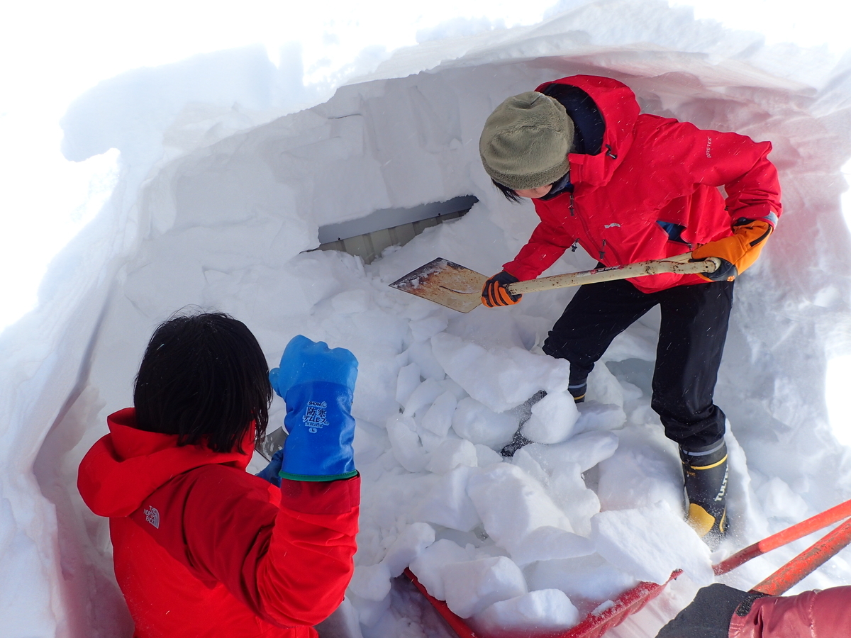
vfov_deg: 54.9
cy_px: 319
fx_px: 615
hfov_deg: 69.4
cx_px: 426
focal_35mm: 25
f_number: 2.8
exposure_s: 1/800
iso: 100
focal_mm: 4.5
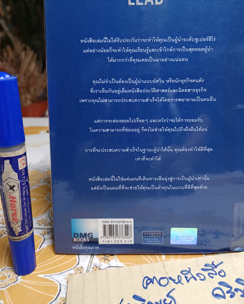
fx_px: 289
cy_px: 118
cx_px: 144
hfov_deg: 45.6
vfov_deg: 55.1
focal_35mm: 32
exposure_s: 1/25
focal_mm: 5.31
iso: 1771
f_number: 1.7
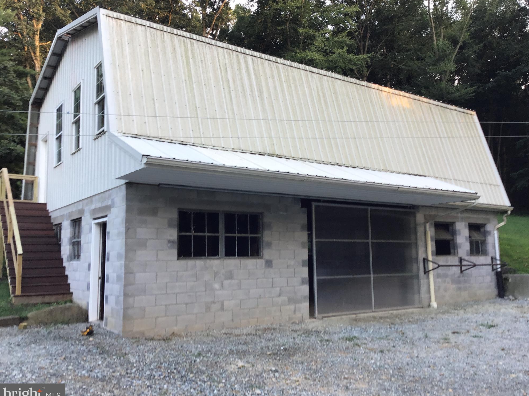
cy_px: 201
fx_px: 489
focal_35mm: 32
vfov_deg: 44.2
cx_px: 271
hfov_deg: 56.8
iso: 32
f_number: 2.4
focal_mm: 3.3
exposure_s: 1/60
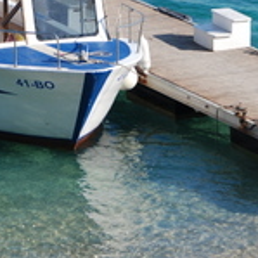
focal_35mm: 355
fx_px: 2993
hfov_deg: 4.9
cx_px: 23
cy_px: 18
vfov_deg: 4.9
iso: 140
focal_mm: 86
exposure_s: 1/500
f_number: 5.6
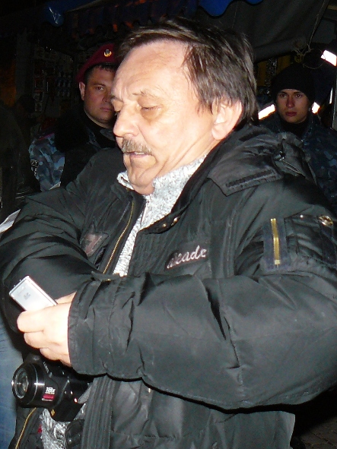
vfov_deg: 47.8
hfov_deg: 36.8
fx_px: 506
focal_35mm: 39
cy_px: 212
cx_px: 164
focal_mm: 6
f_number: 2.8
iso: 200
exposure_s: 1/30
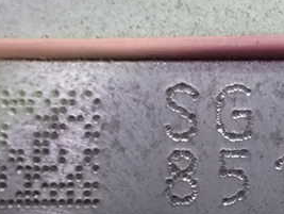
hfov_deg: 20.7
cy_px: 184
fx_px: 756
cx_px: 272
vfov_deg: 15.9
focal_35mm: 92
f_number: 2.8
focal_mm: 7.31
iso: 1600
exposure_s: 1/30
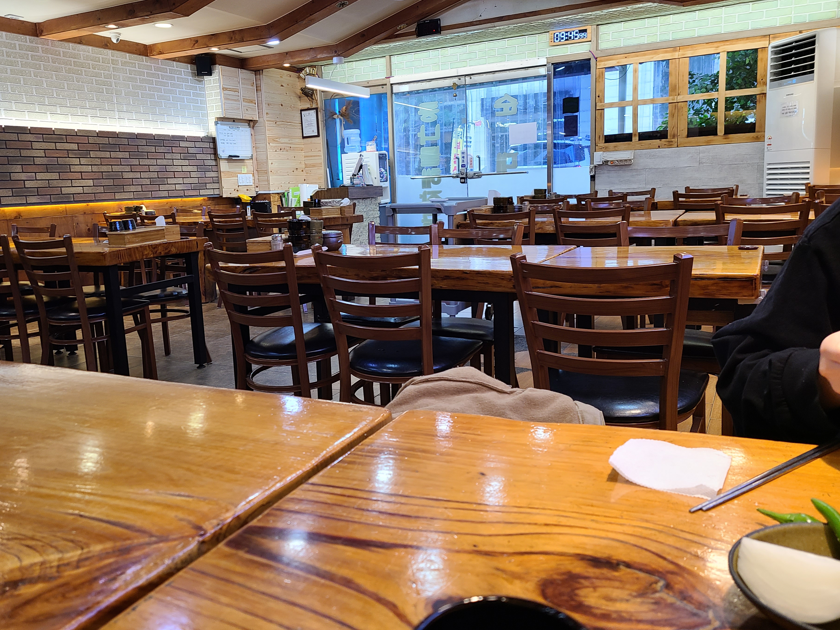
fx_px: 704
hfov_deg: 61.5
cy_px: 290
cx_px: 379
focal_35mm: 29
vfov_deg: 48.2
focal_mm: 5.4
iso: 100
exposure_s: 1/60
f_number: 1.8
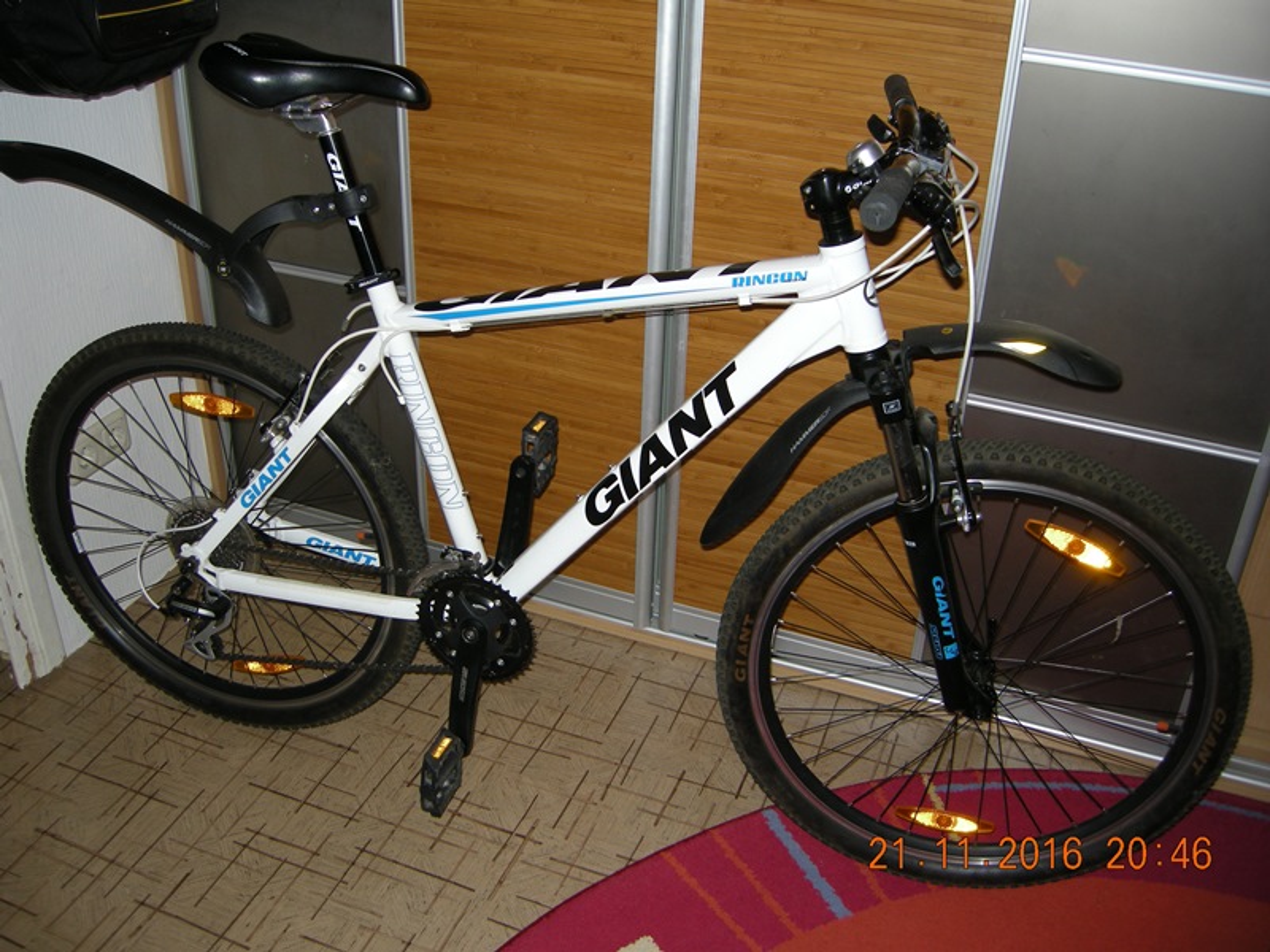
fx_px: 1321
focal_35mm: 36
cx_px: 635
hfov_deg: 51.4
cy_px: 476
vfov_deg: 39.7
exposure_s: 1/60
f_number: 2.7
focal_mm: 7.5
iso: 64
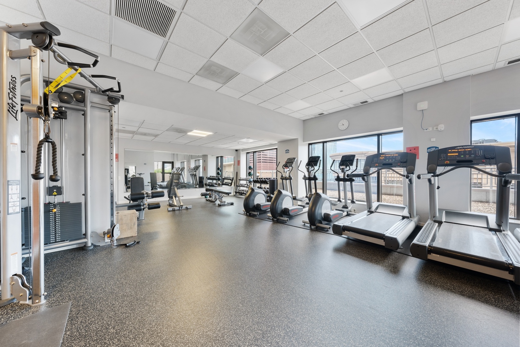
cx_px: 260
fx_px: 173
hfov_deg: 112.6
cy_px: 174
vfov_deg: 90.0
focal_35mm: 12
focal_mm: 12
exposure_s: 2
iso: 320
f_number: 8
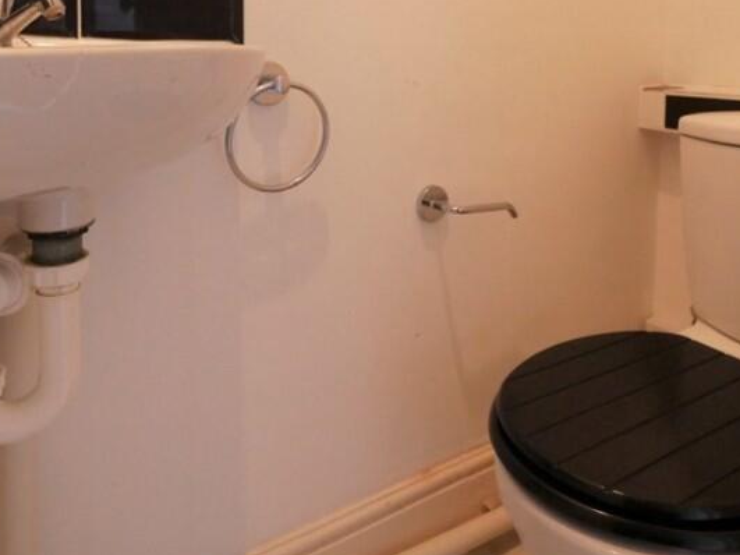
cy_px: 84
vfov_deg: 47.5
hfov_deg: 65.3
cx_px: 357
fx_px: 577
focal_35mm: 27
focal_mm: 7
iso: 2000
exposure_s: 1/60
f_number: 4
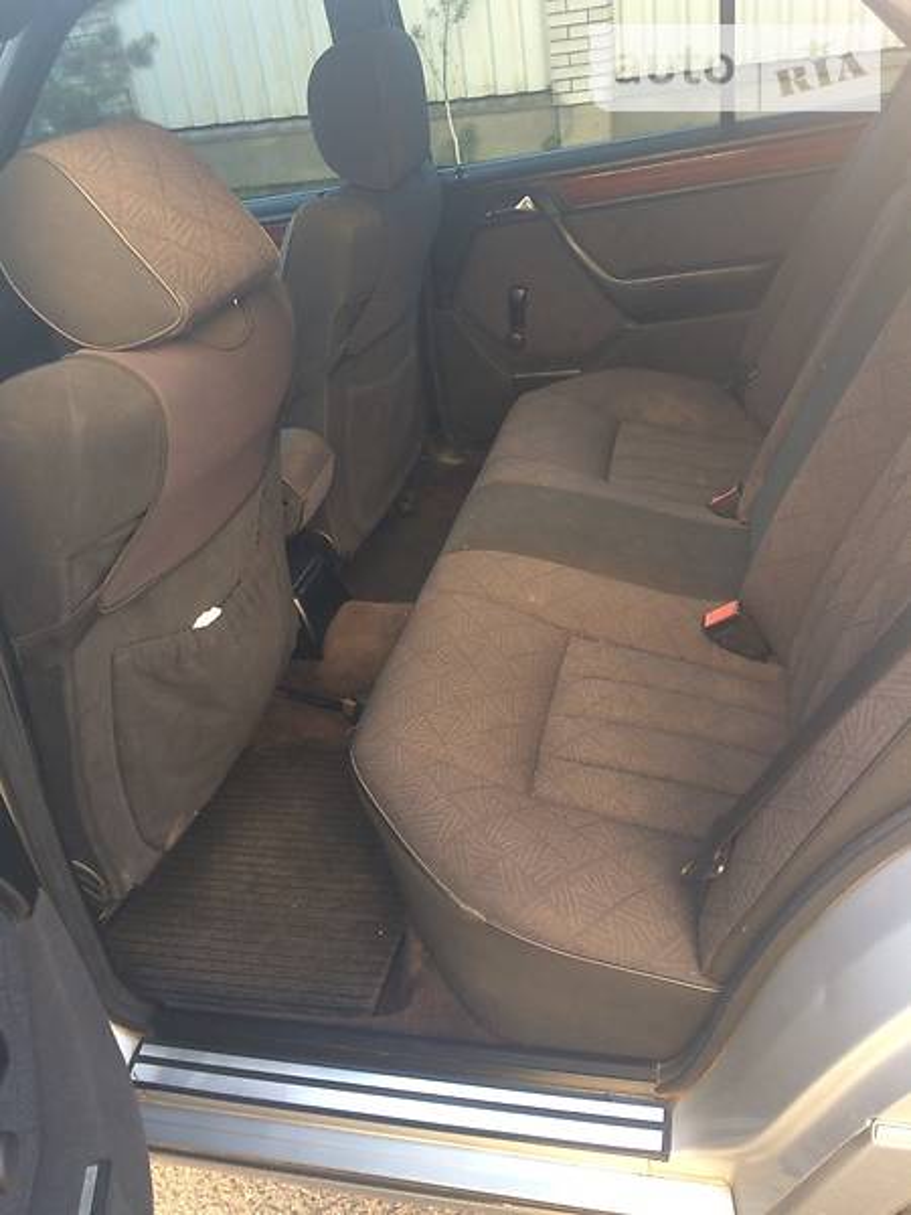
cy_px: 608
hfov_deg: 48.2
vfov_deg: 61.7
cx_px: 456
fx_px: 1018
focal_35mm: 29
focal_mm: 4.2
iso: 40
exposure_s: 1/50
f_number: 2.2
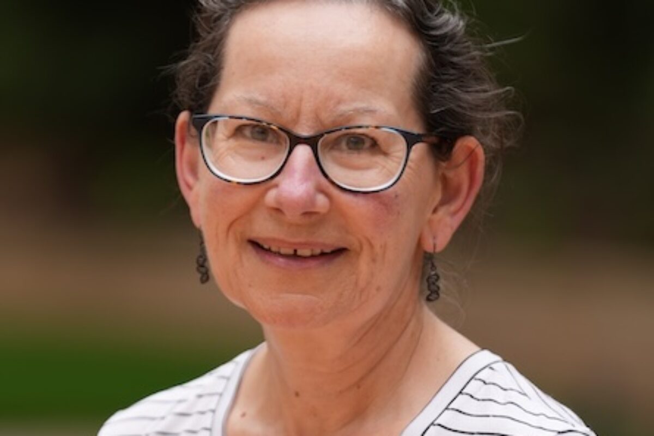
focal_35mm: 171
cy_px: 218
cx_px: 327
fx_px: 3106
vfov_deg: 8.0
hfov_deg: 12.0
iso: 125
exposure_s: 1/200
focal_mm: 171
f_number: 2.8
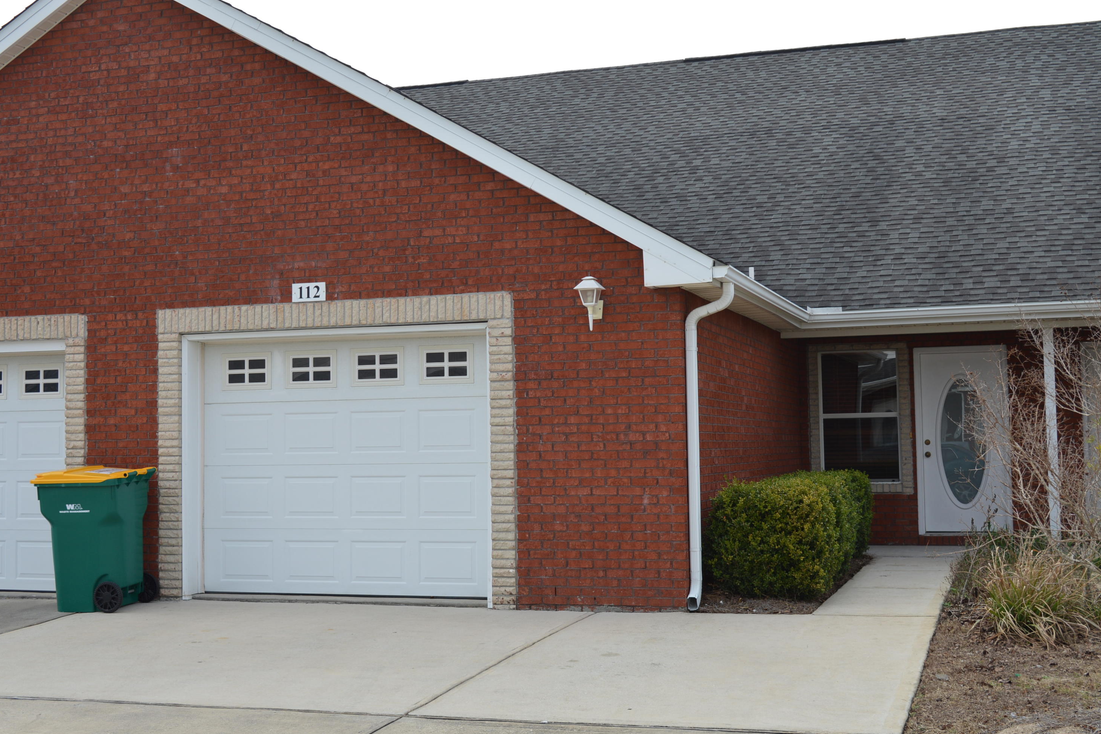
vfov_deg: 29.2
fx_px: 1407
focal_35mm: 46
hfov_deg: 42.7
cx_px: 549
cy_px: 362
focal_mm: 30
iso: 100
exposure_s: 1/160
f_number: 6.3
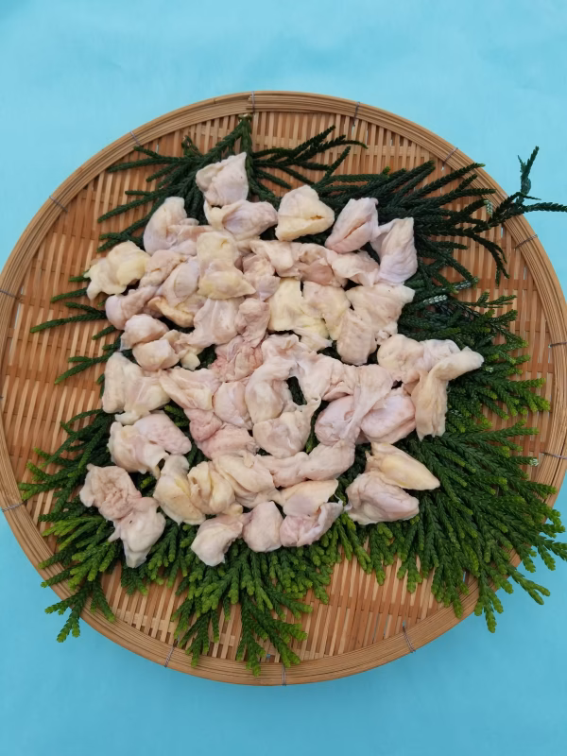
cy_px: 378
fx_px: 568
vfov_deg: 67.3
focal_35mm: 26
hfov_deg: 53.1
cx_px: 284
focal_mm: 4.25
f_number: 1.7
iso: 50
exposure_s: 1/1172
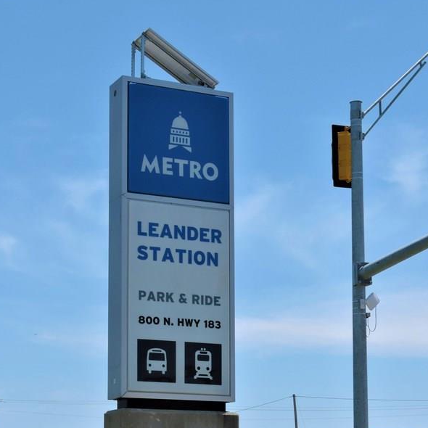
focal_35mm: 69
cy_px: 329
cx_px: 178
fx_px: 965
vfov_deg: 24.7
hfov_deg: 25.0
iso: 100
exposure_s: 1/1250
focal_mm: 8.1
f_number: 4
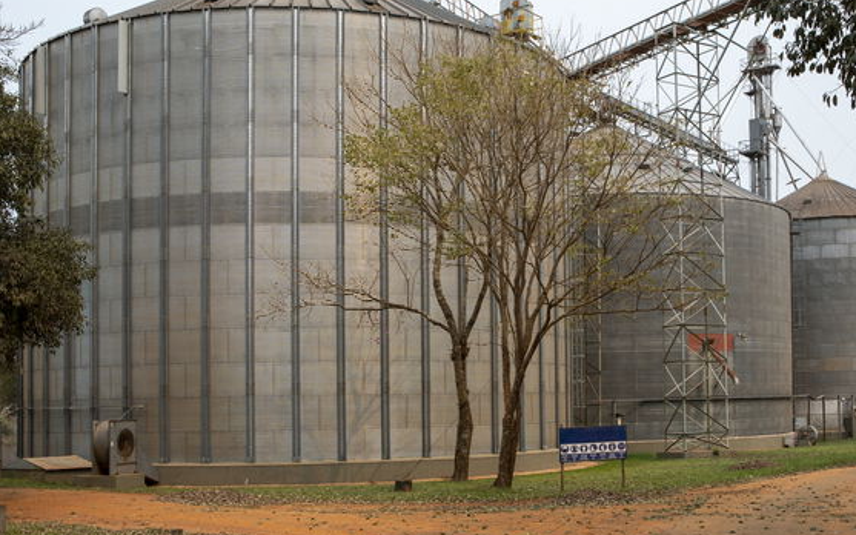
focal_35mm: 46
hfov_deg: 43.6
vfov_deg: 28.2
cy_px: 261
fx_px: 1065
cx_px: 506
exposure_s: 1/100
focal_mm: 23
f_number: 8
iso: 100
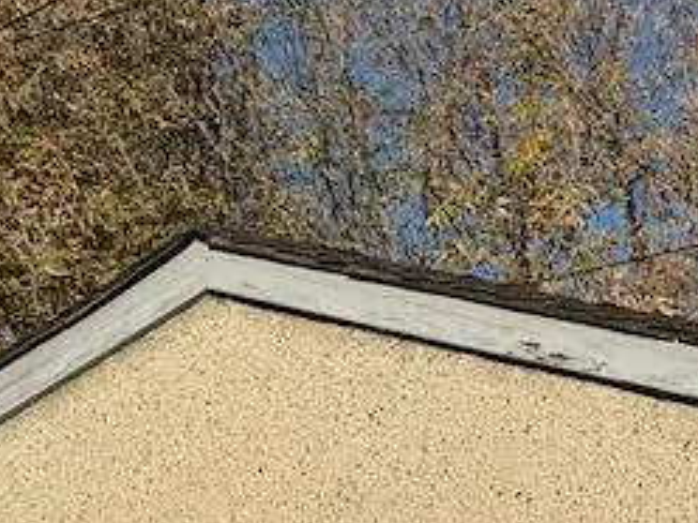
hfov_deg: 15.4
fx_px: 2500
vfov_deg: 11.2
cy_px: 914
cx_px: 788
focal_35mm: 124
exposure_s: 1/10309
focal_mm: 6.76
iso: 80
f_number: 1.78
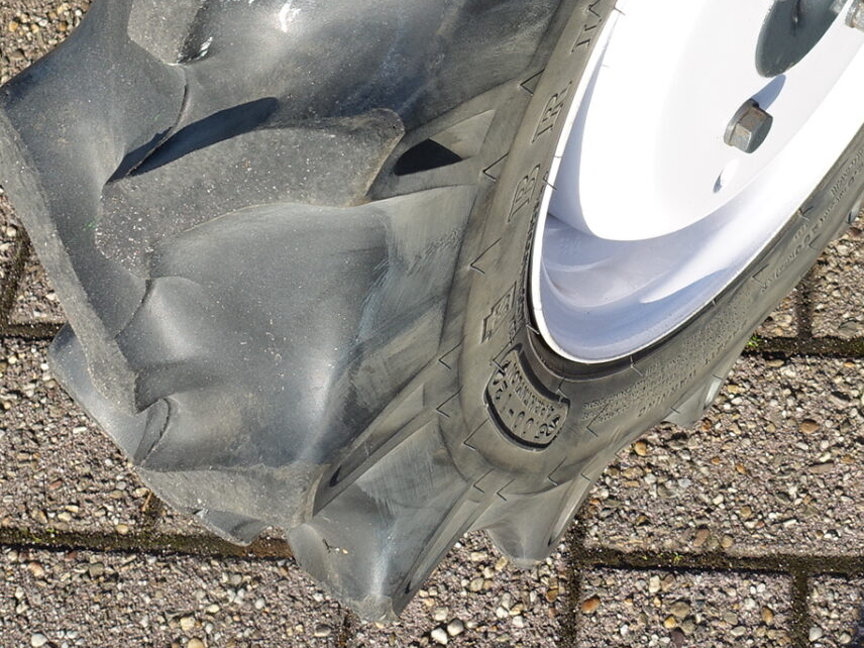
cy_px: -102
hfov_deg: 27.7
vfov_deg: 20.1
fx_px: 1722
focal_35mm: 69
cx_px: 662
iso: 125
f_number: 5.6
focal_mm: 8.8
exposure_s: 1/200
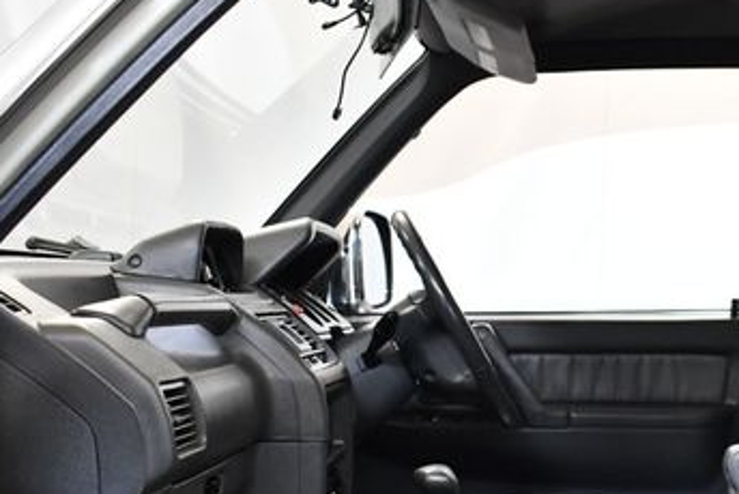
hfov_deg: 29.1
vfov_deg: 20.0
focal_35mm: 67
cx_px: 636
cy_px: 432
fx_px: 1376
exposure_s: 1/125
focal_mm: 18
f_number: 3.5
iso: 1800
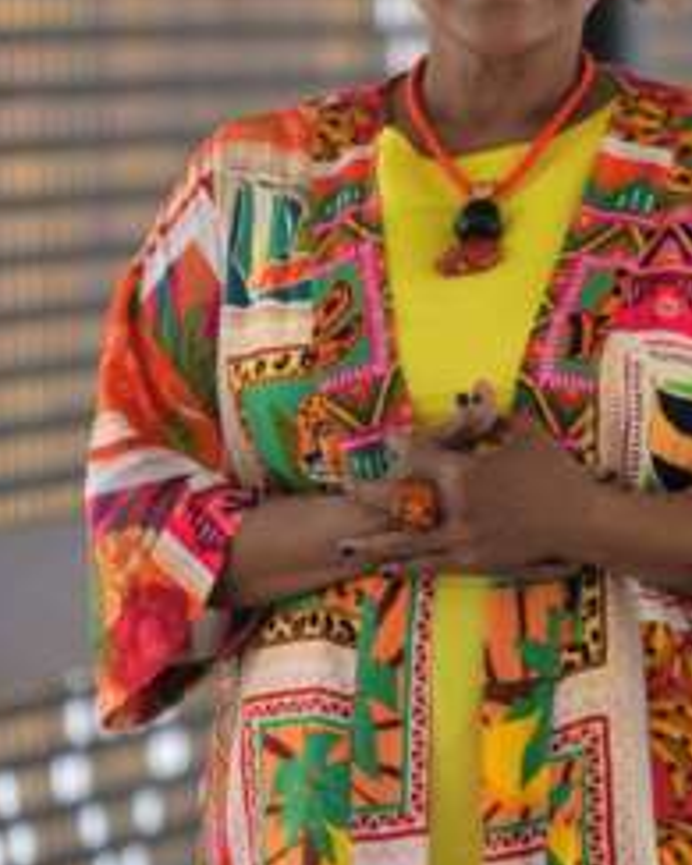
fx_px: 11707
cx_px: 454
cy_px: 253
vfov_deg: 4.2
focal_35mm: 457
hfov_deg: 3.4
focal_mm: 198
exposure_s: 1/125
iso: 640
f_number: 4
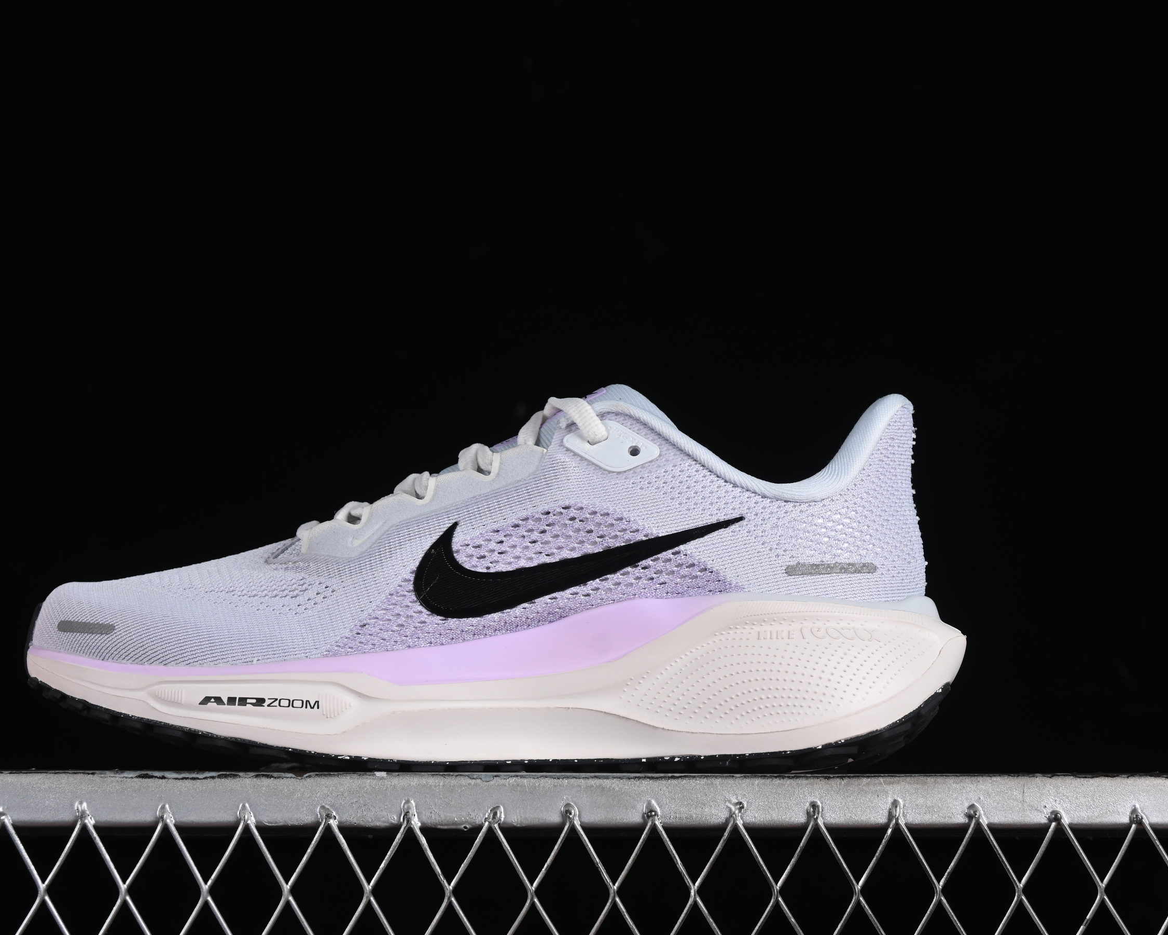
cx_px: 498
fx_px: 3008
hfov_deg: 22.0
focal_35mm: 87
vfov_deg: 17.7
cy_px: 475
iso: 160
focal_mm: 50
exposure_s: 1/80
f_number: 8
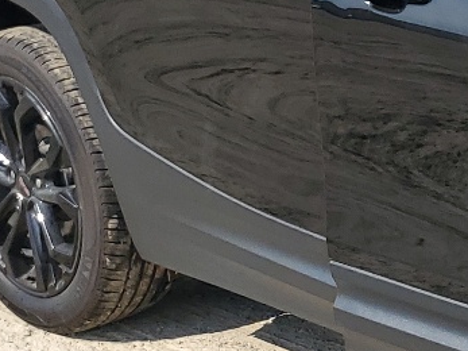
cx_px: 870
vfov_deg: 12.3
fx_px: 1622
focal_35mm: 120
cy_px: 122
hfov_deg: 14.3
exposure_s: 1/2500
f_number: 1.5
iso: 50
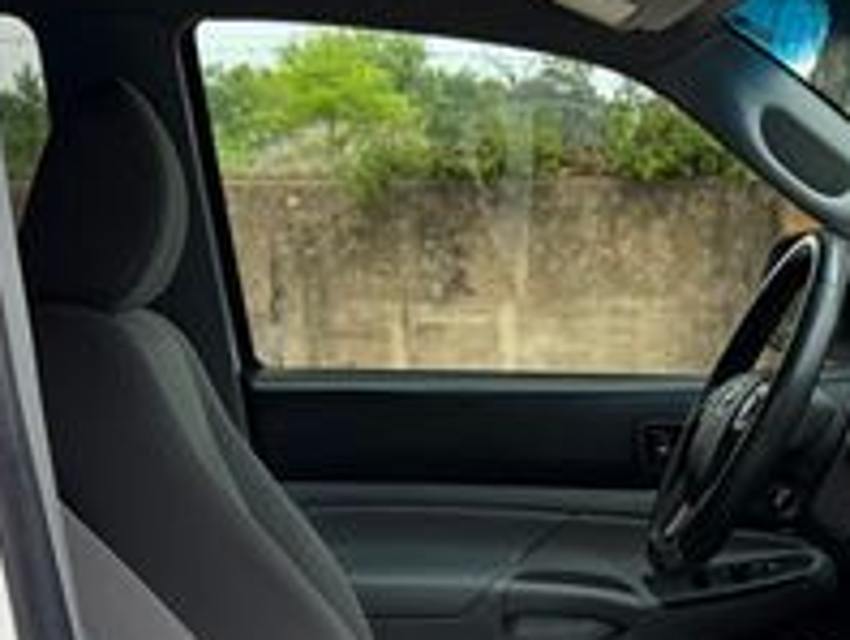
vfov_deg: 17.1
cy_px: 696
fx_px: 2065
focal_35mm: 84
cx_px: 631
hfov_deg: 23.0
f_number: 1.6
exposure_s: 1/462
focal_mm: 5.96
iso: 50
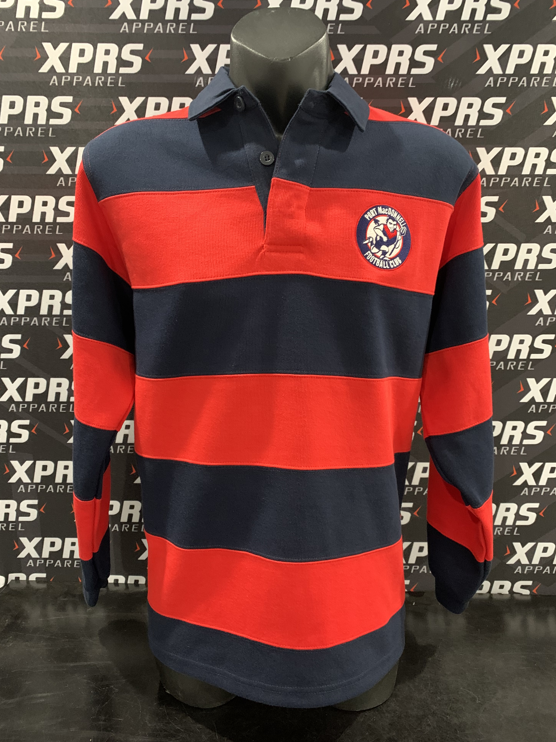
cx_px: 281
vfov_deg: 65.3
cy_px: 374
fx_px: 578
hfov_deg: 51.4
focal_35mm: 27
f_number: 1.8
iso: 400
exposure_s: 1/25
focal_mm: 4.25
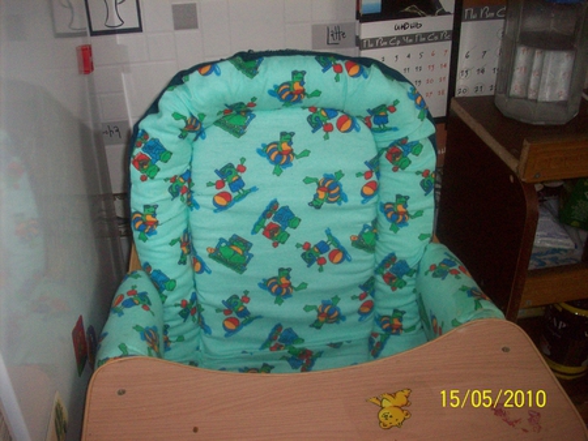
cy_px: 220
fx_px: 629
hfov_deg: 50.1
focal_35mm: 37
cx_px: 294
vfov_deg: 38.7
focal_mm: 6.2
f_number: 2.8
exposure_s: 1/64
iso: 200
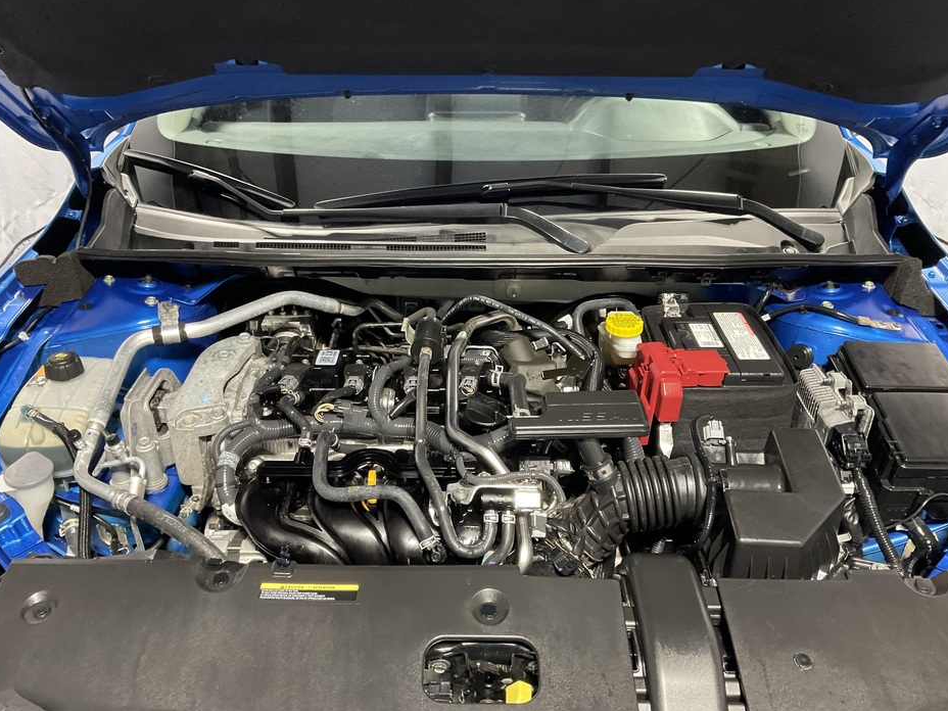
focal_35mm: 30
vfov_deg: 46.8
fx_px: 822
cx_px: 464
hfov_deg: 60.0
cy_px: 346
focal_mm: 3
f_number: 1.8
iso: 200
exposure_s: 1/60
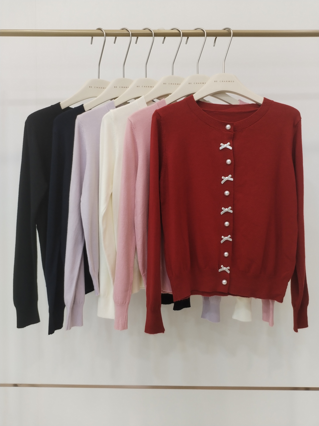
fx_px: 356
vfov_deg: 61.7
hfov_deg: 48.2
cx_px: 160
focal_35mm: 29
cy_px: 213
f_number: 1.8
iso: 279
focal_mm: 4.75
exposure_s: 1/50
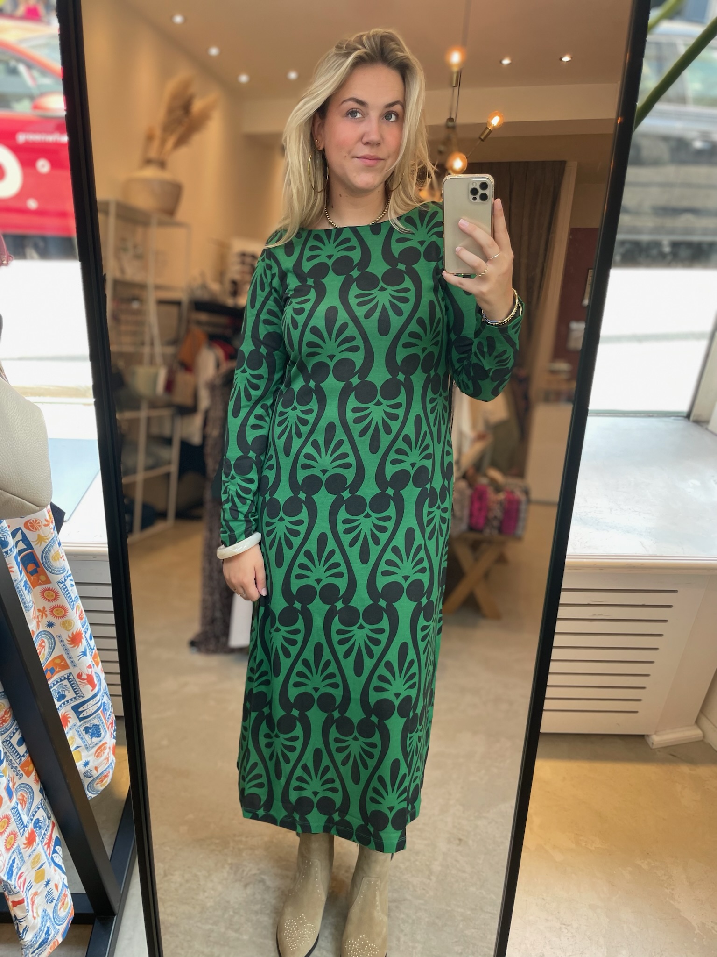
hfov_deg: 53.1
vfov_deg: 67.3
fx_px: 718
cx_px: 358
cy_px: 478
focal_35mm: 26
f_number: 1.6
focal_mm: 4.2
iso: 80
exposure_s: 1/121
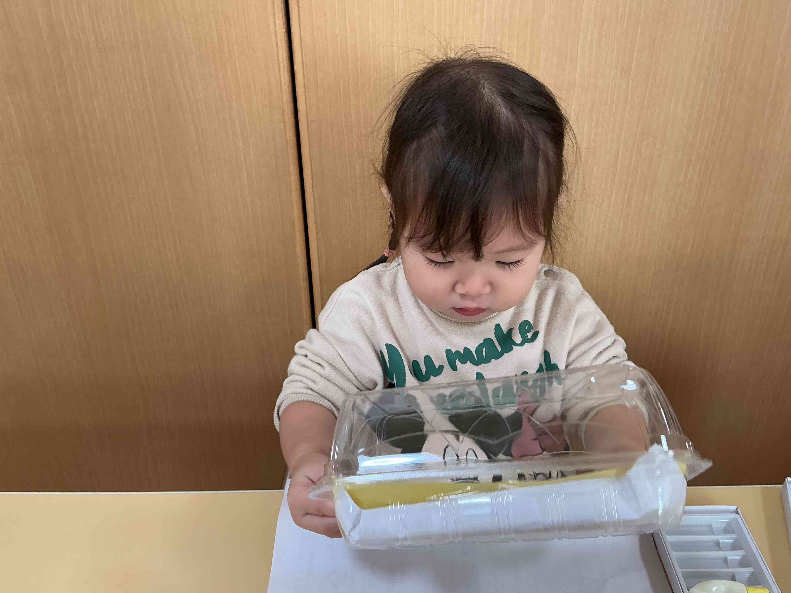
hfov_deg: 58.3
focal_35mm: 31
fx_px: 708
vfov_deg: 45.4
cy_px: 294
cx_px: 407
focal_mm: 3
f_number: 1.8
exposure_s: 1/60
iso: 40
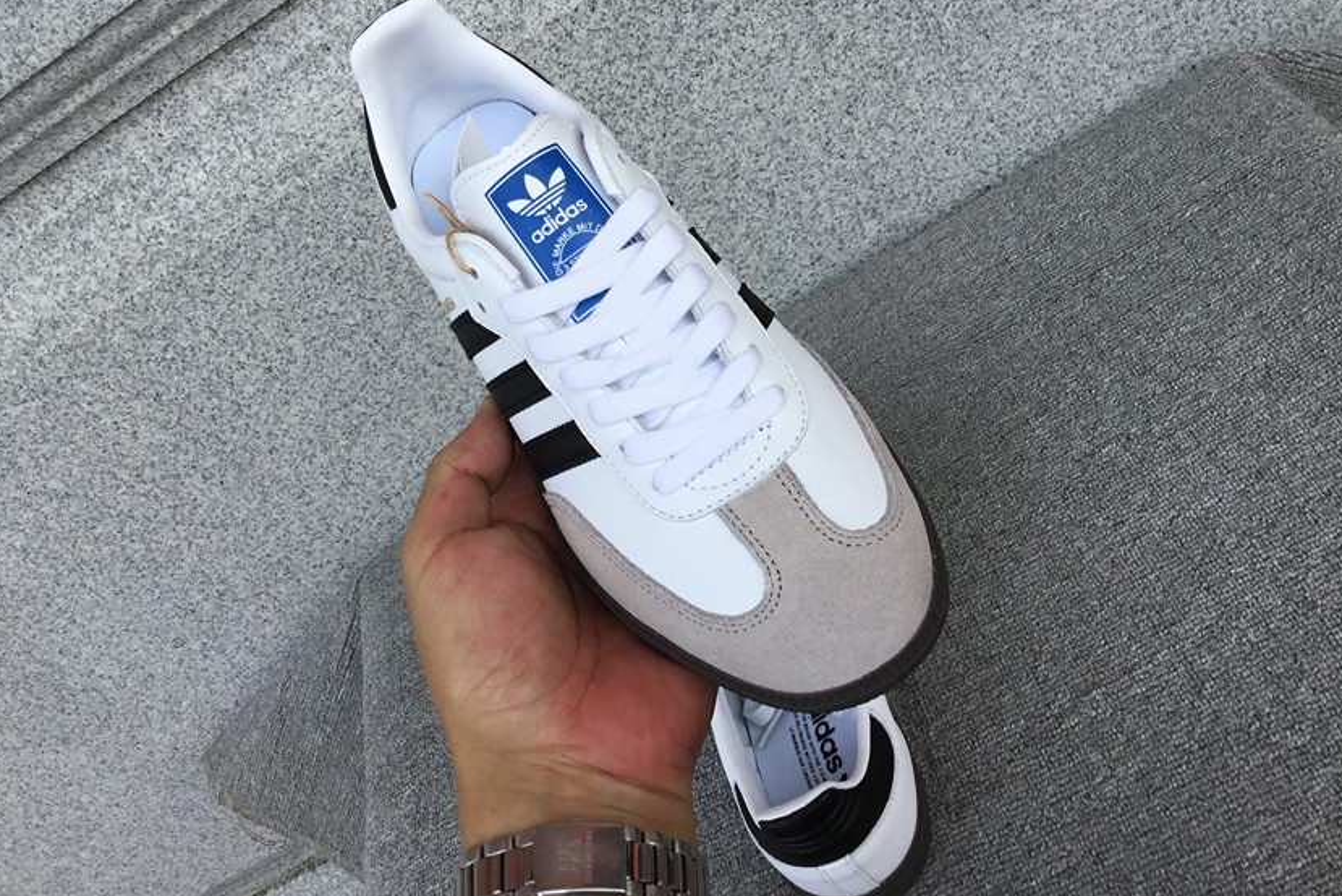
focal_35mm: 35
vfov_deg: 37.7
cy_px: 354
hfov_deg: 54.4
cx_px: 643
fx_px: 1305
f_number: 2.4
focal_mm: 3.3
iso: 25
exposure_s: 1/543
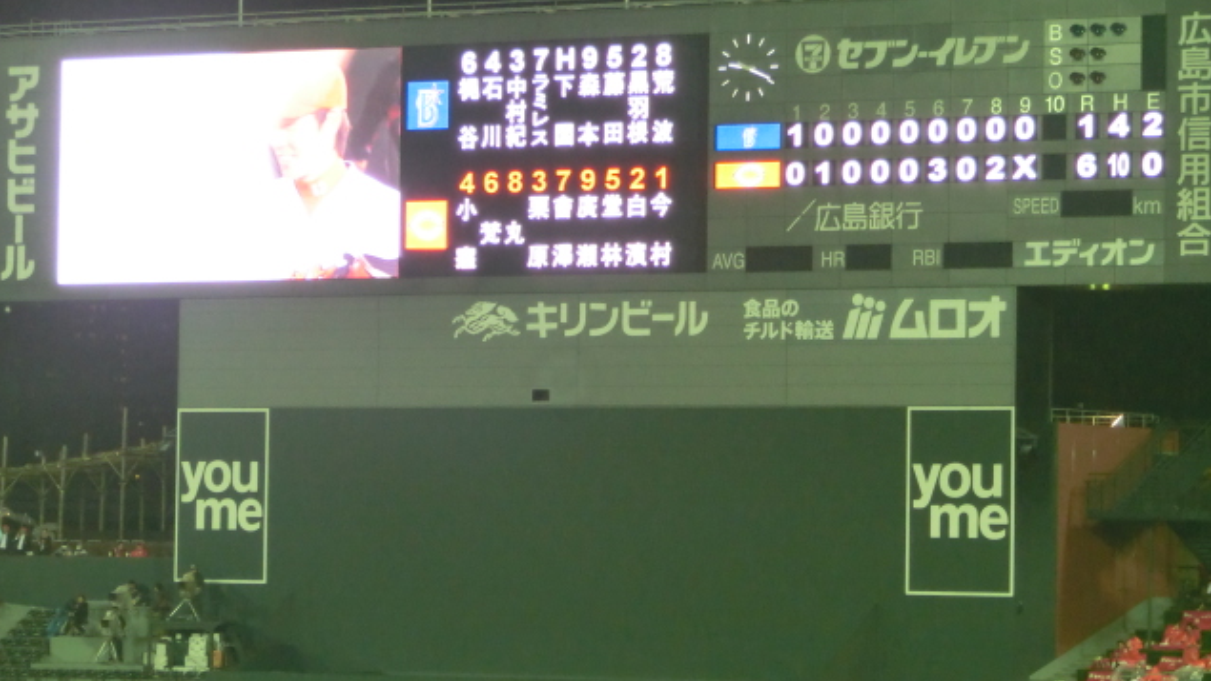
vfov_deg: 7.3
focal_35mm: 167
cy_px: 322
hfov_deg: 12.9
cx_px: 608
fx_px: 5362
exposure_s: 1/60
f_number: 5.9
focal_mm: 26.91
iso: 800
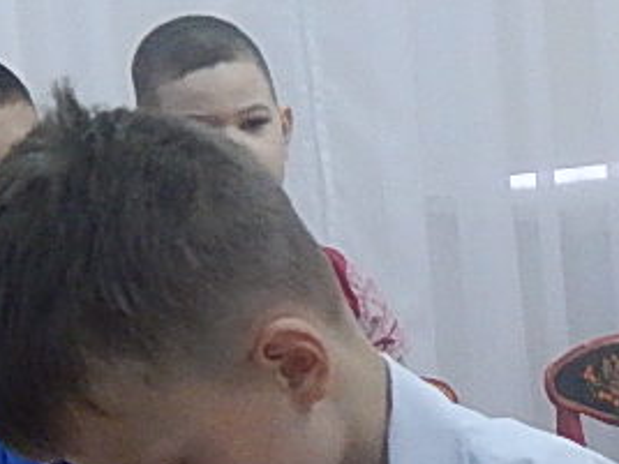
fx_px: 4059
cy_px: 1177
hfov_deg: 8.1
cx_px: 1453
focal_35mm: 227
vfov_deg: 6.2
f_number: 3.4
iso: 280
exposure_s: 1/30
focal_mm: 6.8
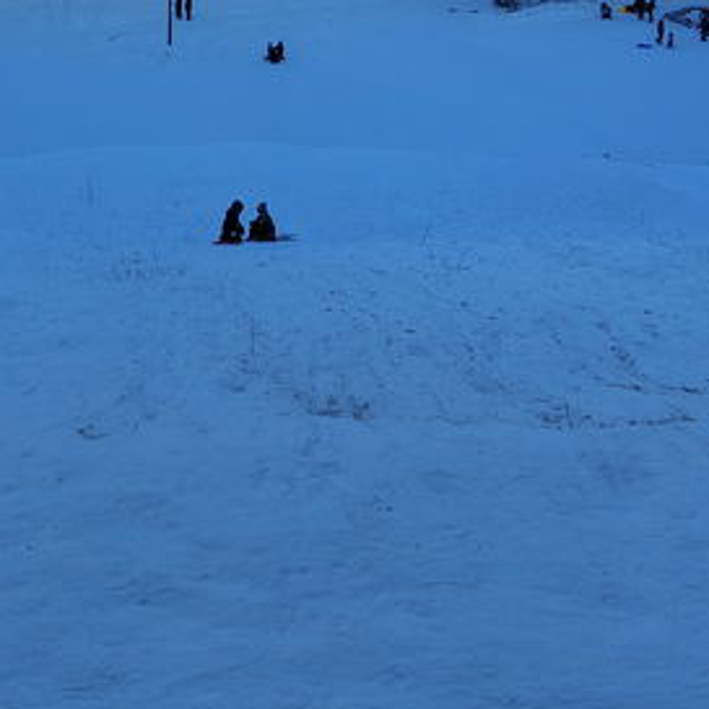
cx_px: 173
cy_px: -62
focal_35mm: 69
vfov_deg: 23.5
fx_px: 1599
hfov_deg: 24.7
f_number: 1.8
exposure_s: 1/529
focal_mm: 5.23
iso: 25
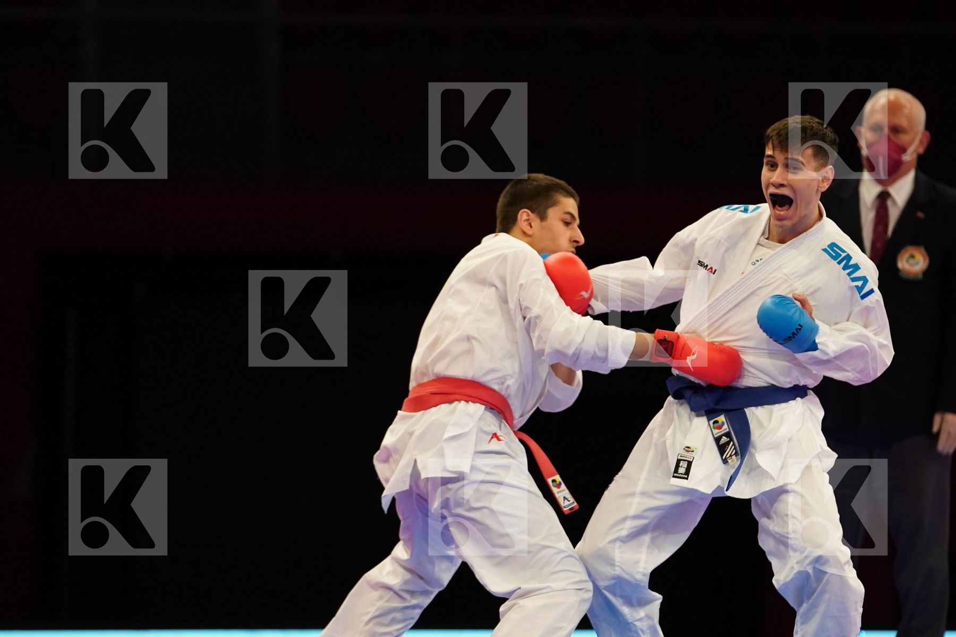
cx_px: 478
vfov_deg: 6.2
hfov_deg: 9.4
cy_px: 318
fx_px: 5842
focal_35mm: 220
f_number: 2.8
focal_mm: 147
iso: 3200
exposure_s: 1/1000
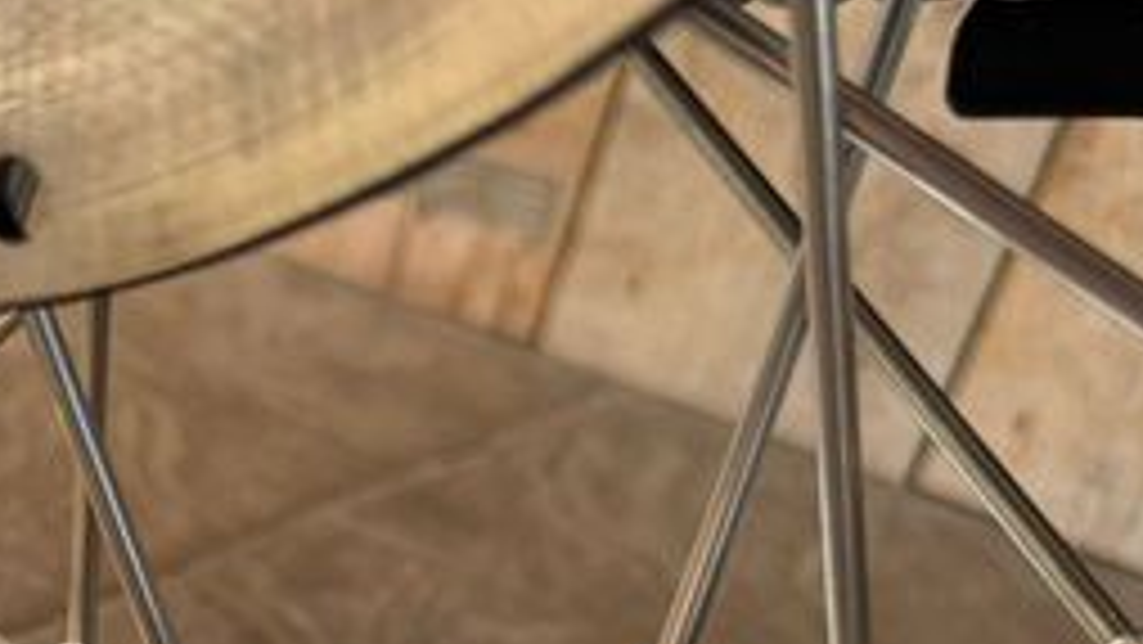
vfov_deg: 17.1
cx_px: -27
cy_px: 860
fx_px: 2001
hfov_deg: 29.5
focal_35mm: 66
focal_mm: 6.76
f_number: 1.78
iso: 125
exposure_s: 1/50
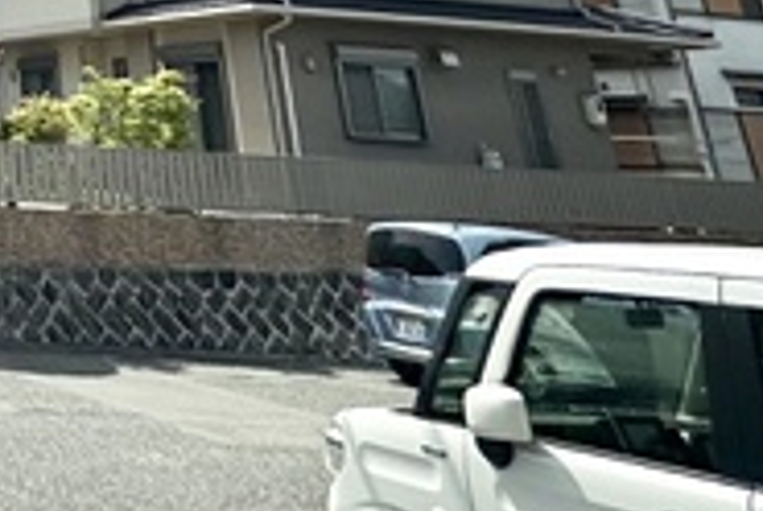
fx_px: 1168
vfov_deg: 19.1
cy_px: -394
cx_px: -318
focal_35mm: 55
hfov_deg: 27.6
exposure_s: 1/6897
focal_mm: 2.22
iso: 50
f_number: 2.2
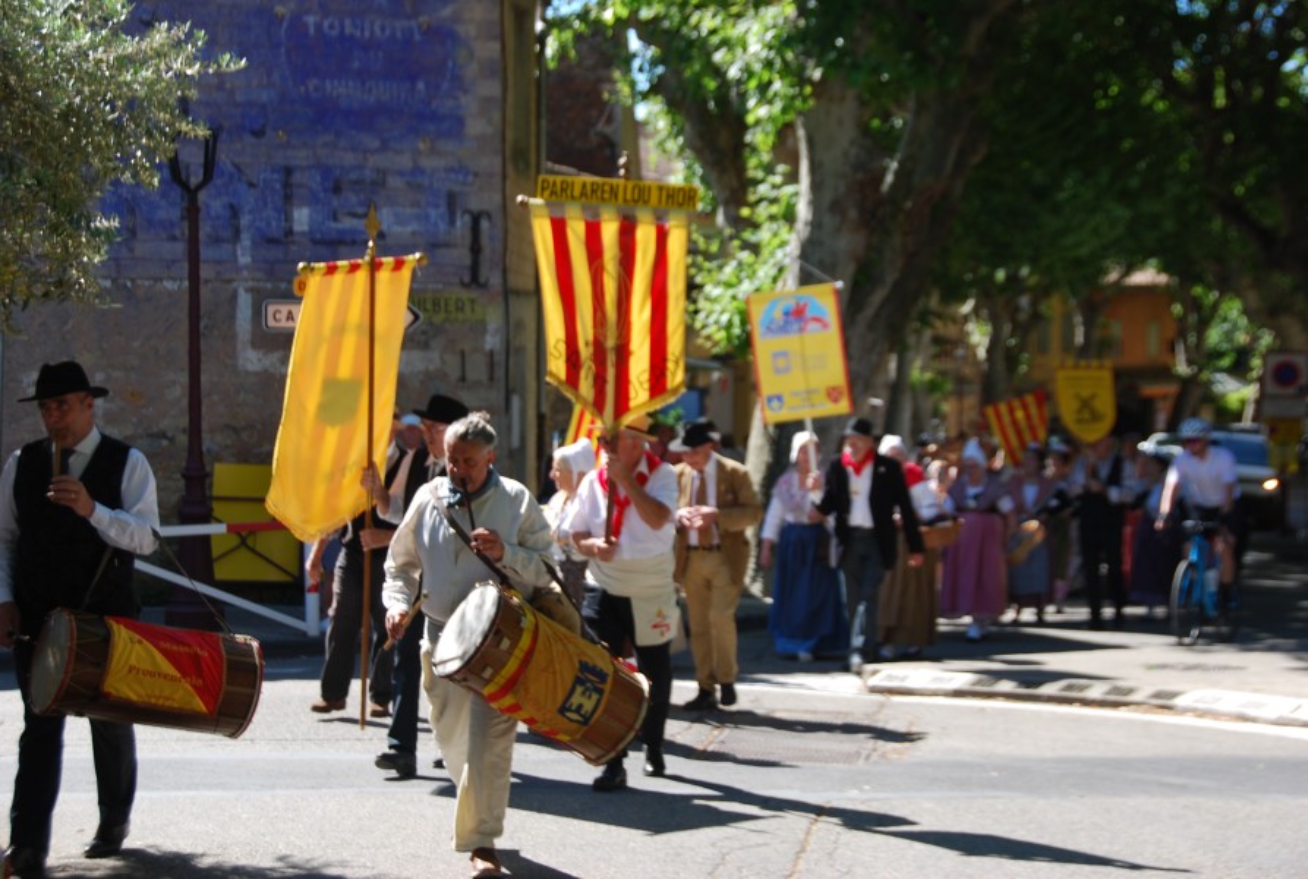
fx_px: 2731
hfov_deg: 26.9
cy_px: 440
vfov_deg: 18.3
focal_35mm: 75
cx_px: 654
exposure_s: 1/160
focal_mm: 50
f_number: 6.3
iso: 100
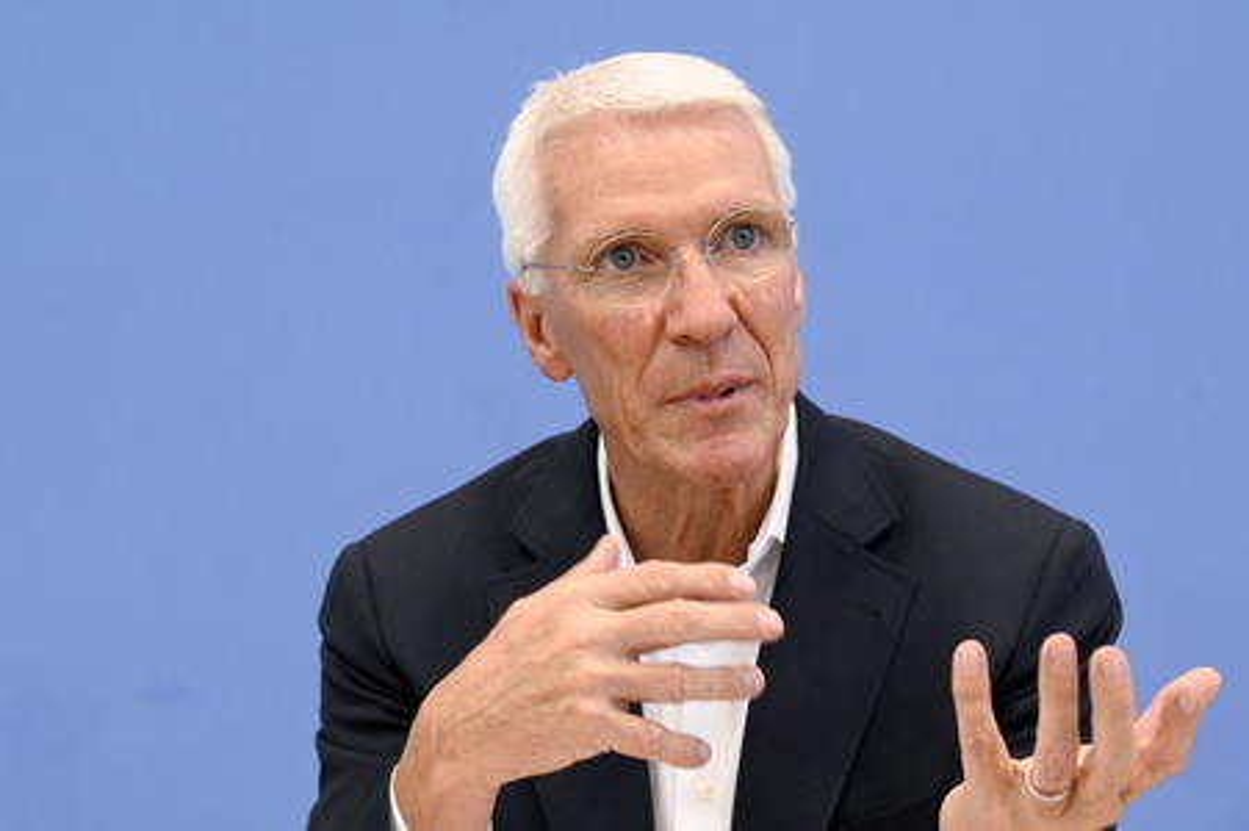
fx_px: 4160
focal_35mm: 120
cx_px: 624
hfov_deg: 17.1
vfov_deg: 11.4
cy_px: 416
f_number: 5.6
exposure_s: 1/400
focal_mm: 120
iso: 3200
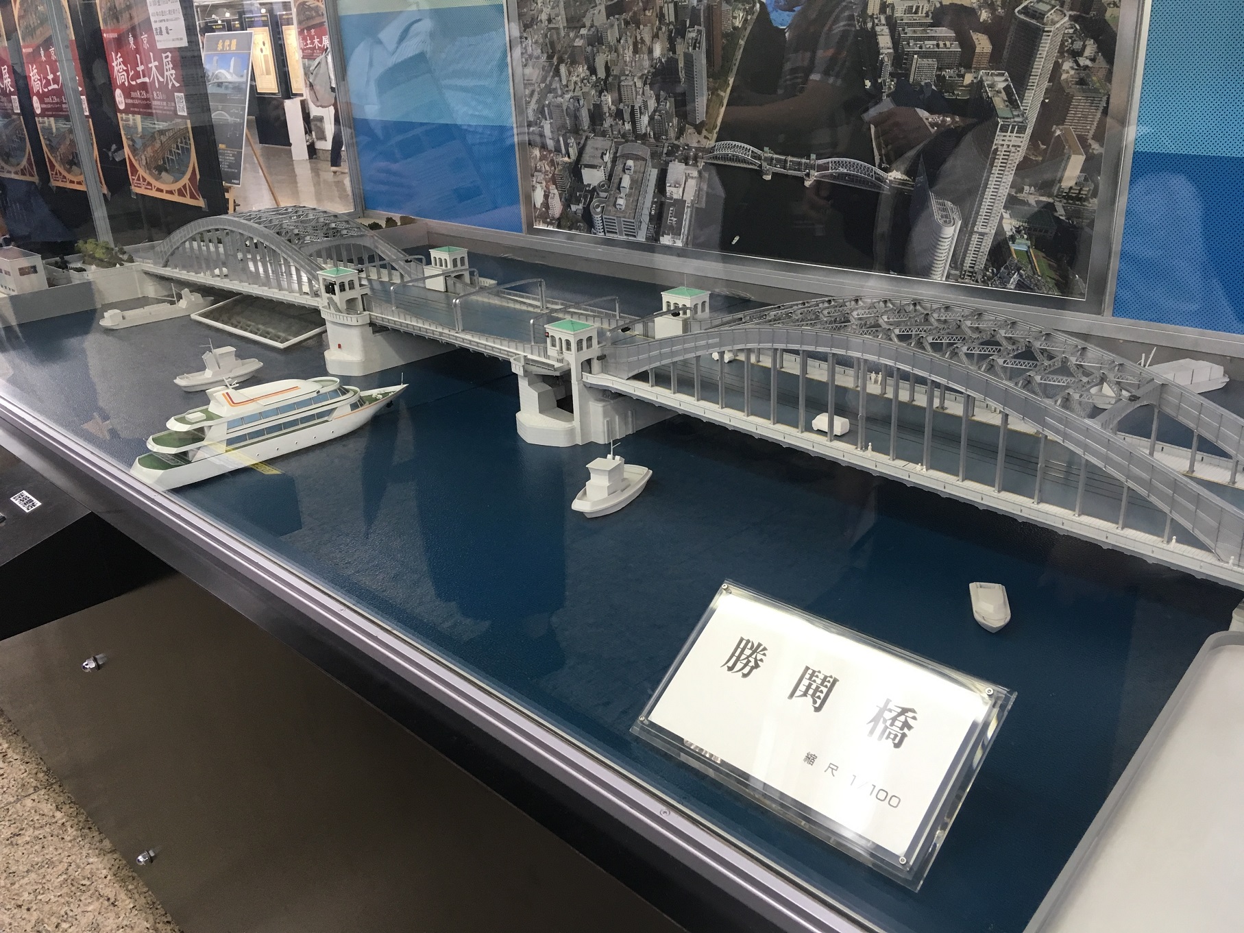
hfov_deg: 61.7
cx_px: 622
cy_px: 466
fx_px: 1042
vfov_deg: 48.2
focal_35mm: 29
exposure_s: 1/30
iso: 40
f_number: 2.2
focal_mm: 4.15
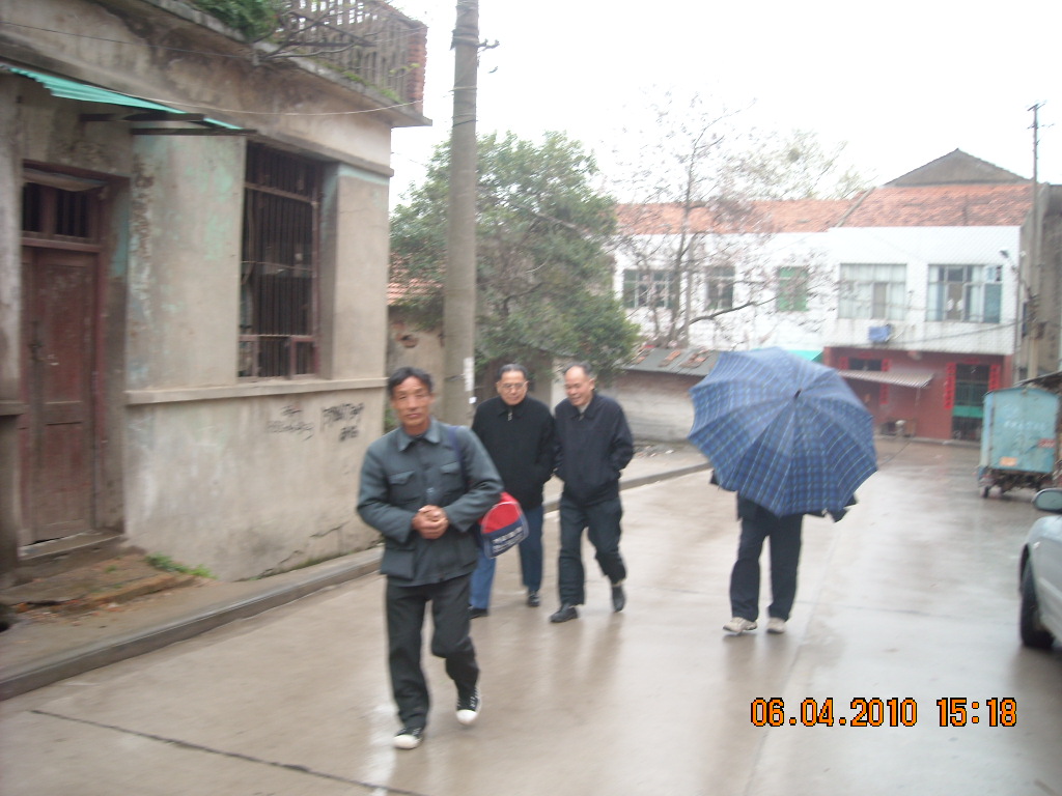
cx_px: 531
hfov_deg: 52.6
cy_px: 398
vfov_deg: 40.7
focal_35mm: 35
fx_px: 1074
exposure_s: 1/49
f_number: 2.8
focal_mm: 5.7
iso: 70
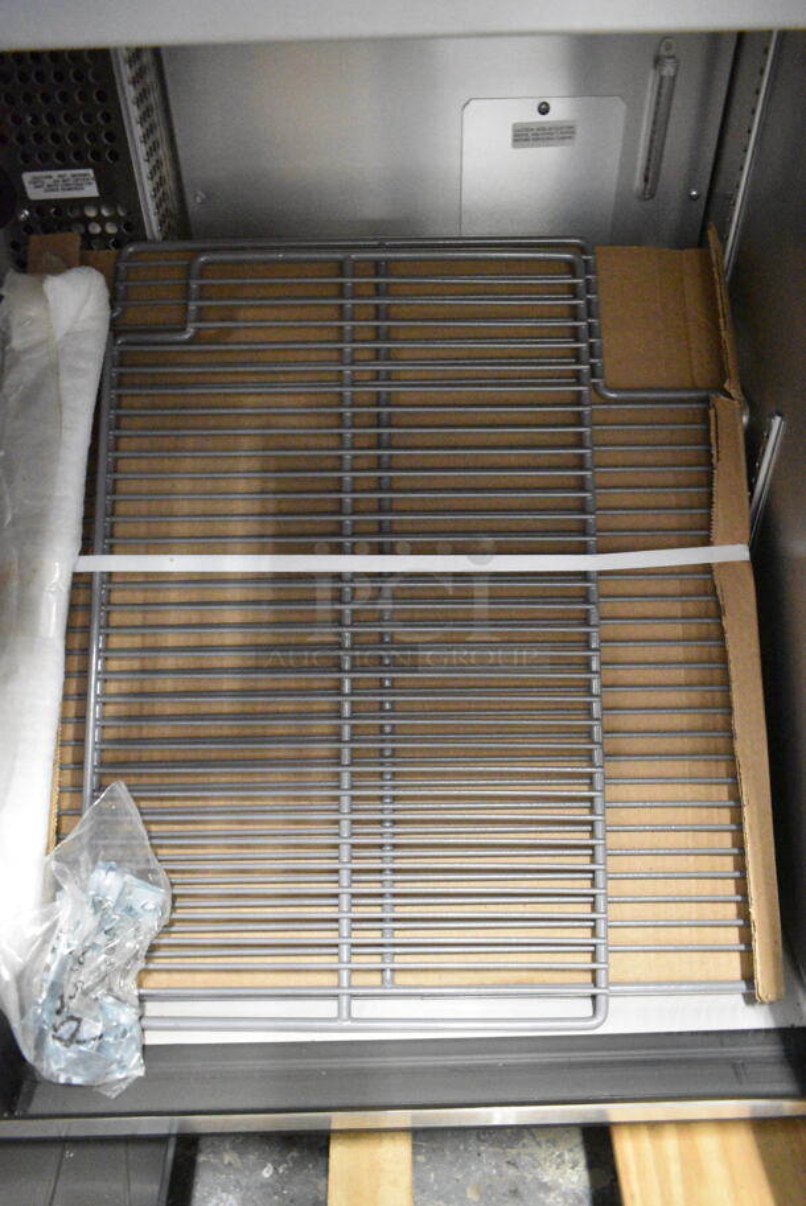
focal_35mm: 27
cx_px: 403
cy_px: 603
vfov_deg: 67.3
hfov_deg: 48.0
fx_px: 905
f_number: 3.5
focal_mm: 18
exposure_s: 1/30
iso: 9000
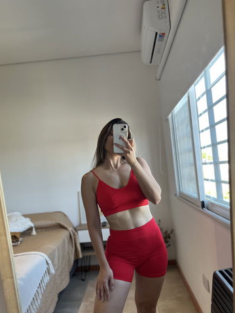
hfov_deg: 48.3
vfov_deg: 61.5
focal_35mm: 29
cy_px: 169
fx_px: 262
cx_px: 117
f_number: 1.6
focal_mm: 5.1
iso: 100
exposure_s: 1/122
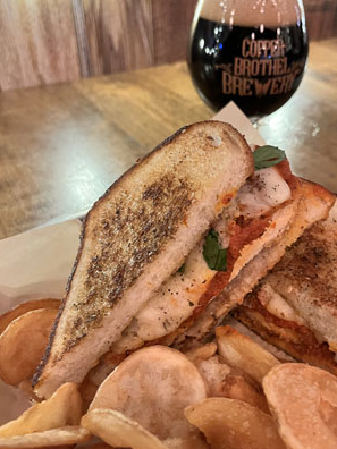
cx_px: 213
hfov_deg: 40.4
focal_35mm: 35
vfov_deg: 52.6
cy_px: 230
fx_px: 454
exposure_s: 1/40
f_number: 1.6
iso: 640
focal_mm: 5.1
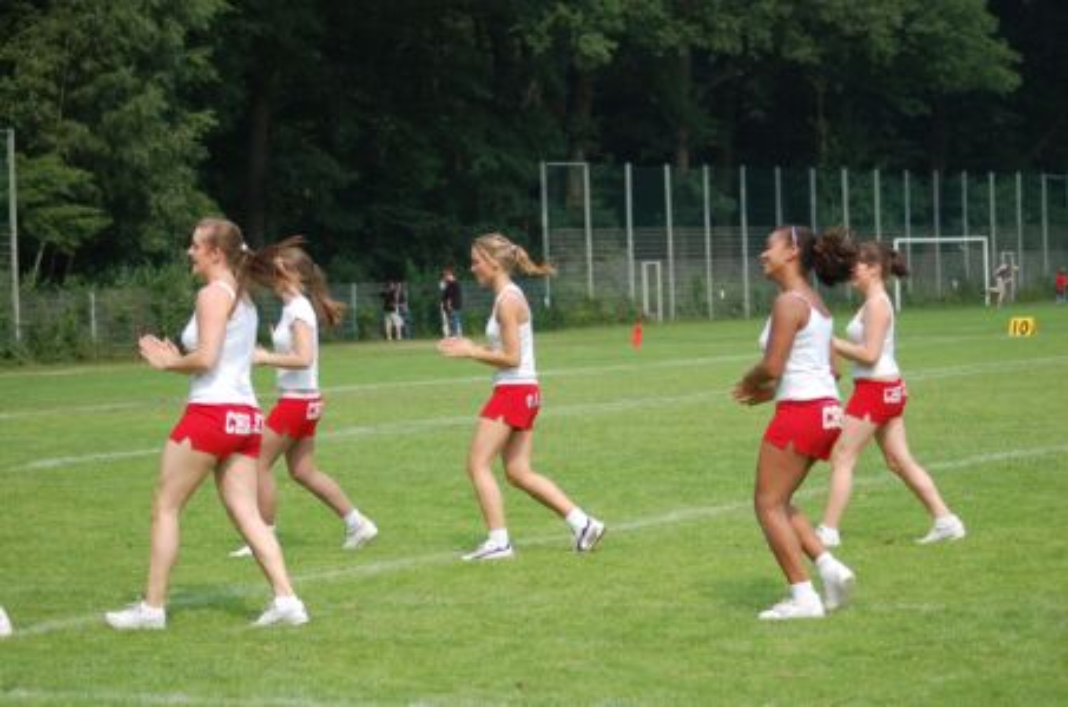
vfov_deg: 13.0
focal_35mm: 105
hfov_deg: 19.5
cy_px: 354
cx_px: 534
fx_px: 3108
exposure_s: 1/1000
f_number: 4.5
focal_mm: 70
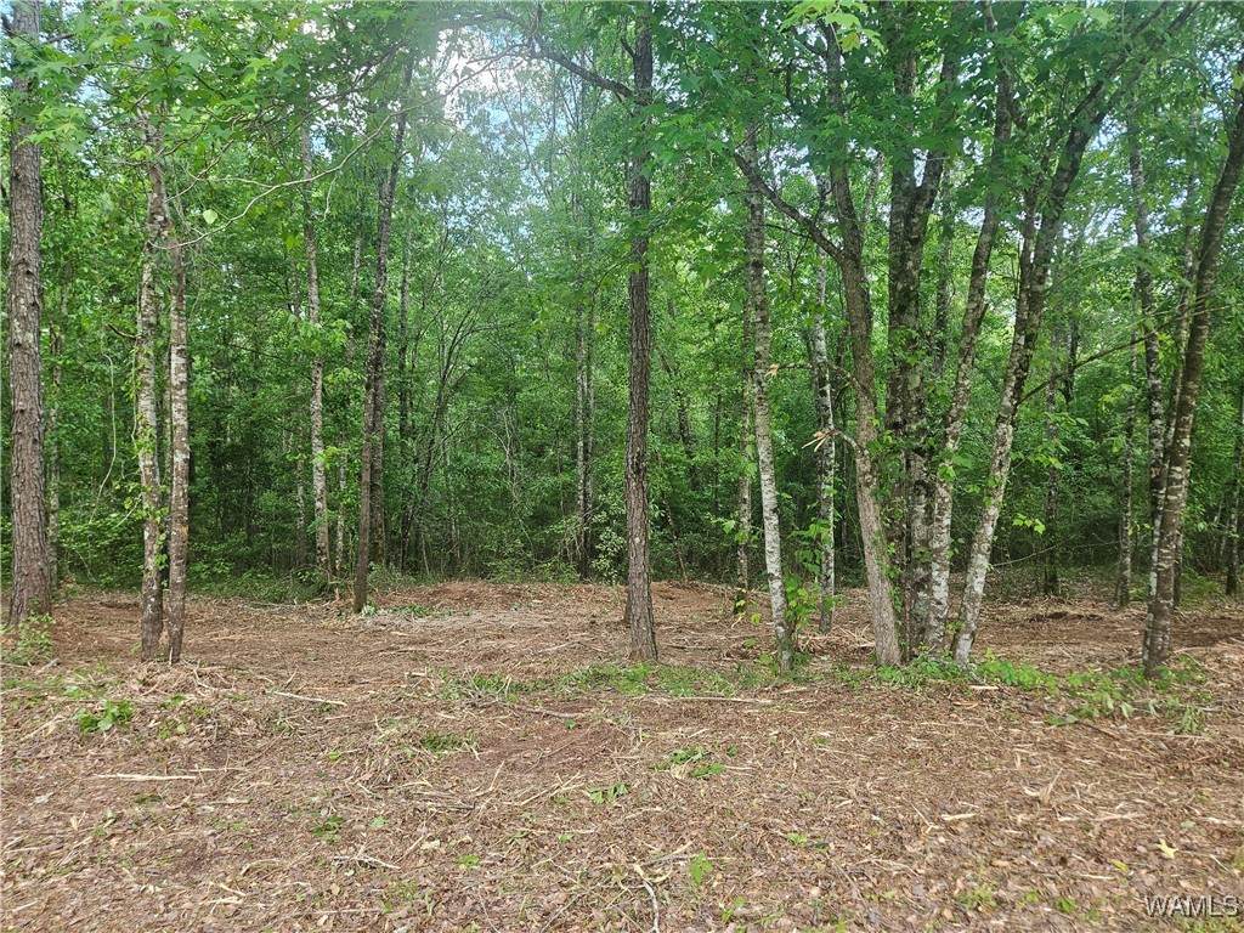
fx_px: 827
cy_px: 466
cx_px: 622
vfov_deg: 58.9
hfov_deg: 73.9
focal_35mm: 23
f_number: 1.8
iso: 100
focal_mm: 5.4
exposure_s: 1/120
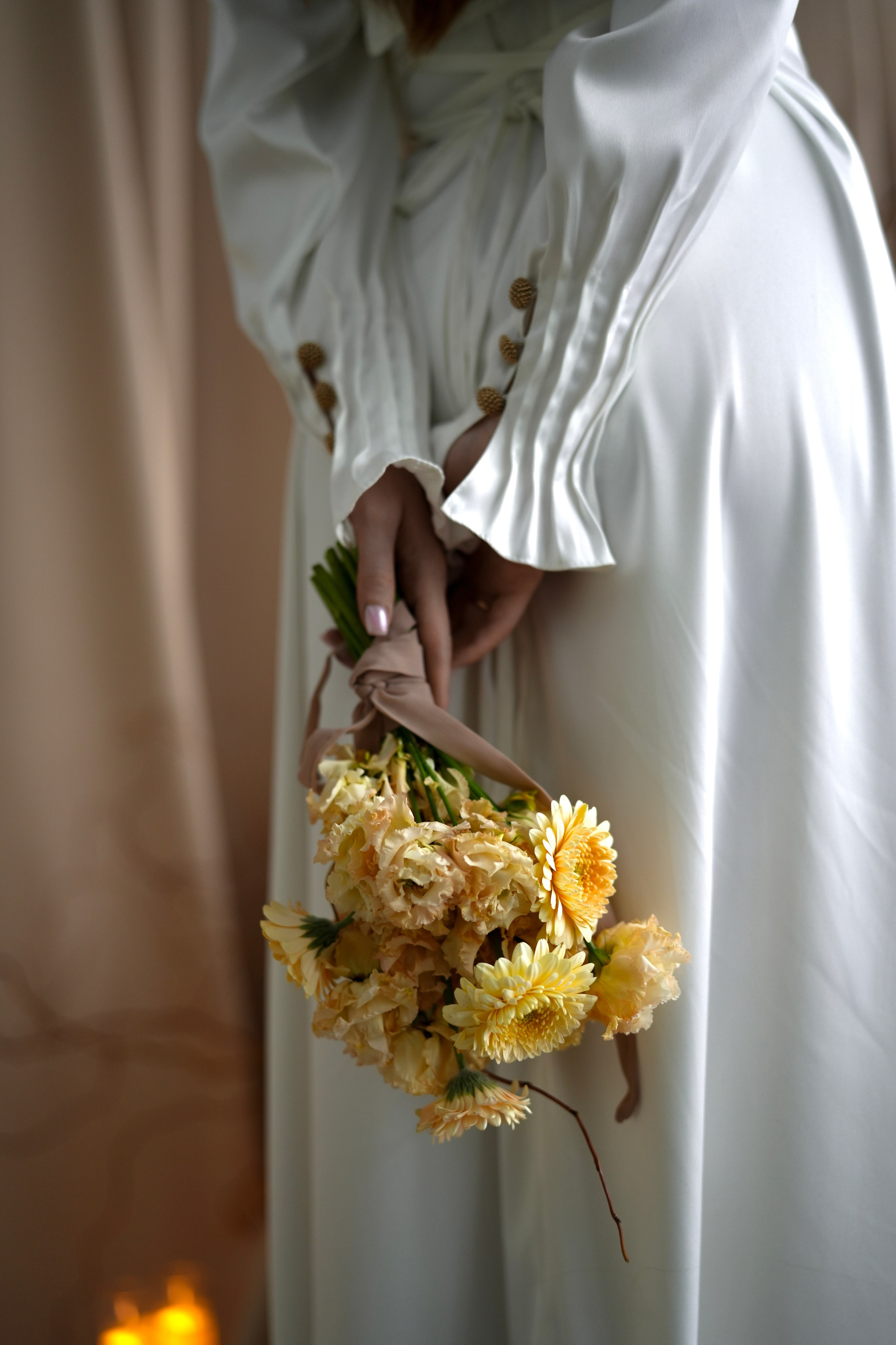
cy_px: 672
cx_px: 448
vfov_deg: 39.6
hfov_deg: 27.0
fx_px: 1867
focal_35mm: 50
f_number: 1.4
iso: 500
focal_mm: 50
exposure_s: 1/200
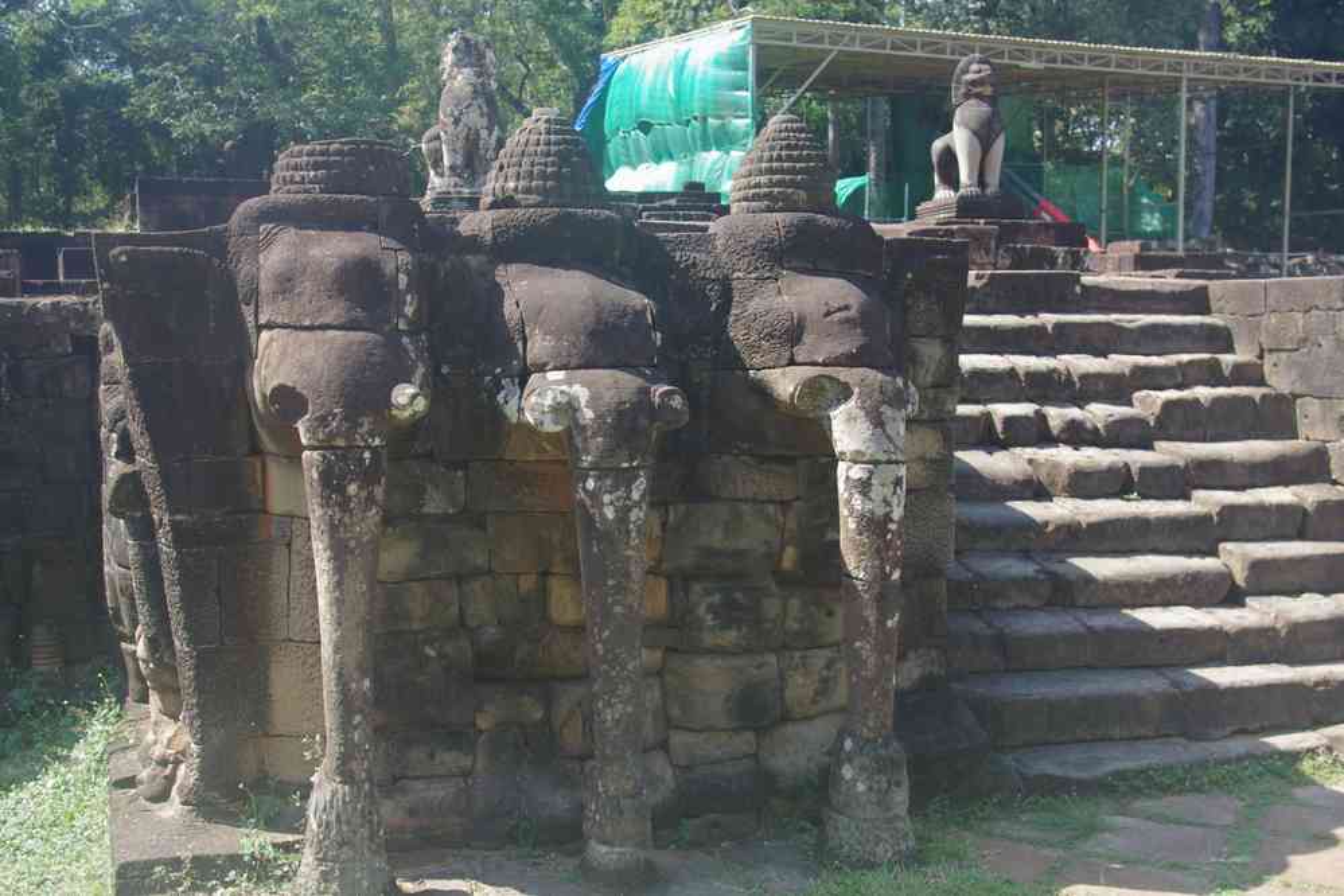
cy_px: 448
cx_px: 672
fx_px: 1344
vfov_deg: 36.9
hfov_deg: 53.1
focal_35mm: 36
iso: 400
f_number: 5.6
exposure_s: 1/125
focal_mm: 24
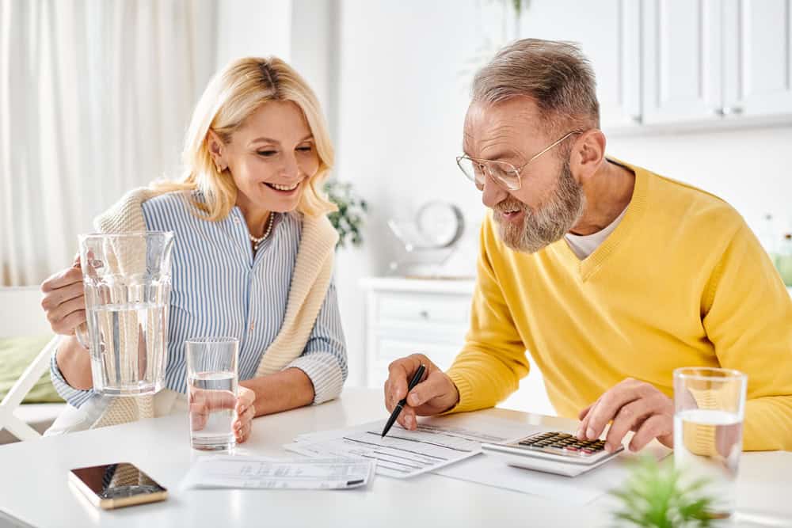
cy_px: 264
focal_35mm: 35
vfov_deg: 37.9
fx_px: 770
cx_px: 396
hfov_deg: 54.4
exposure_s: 1/200
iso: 160
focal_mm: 35
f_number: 2.8
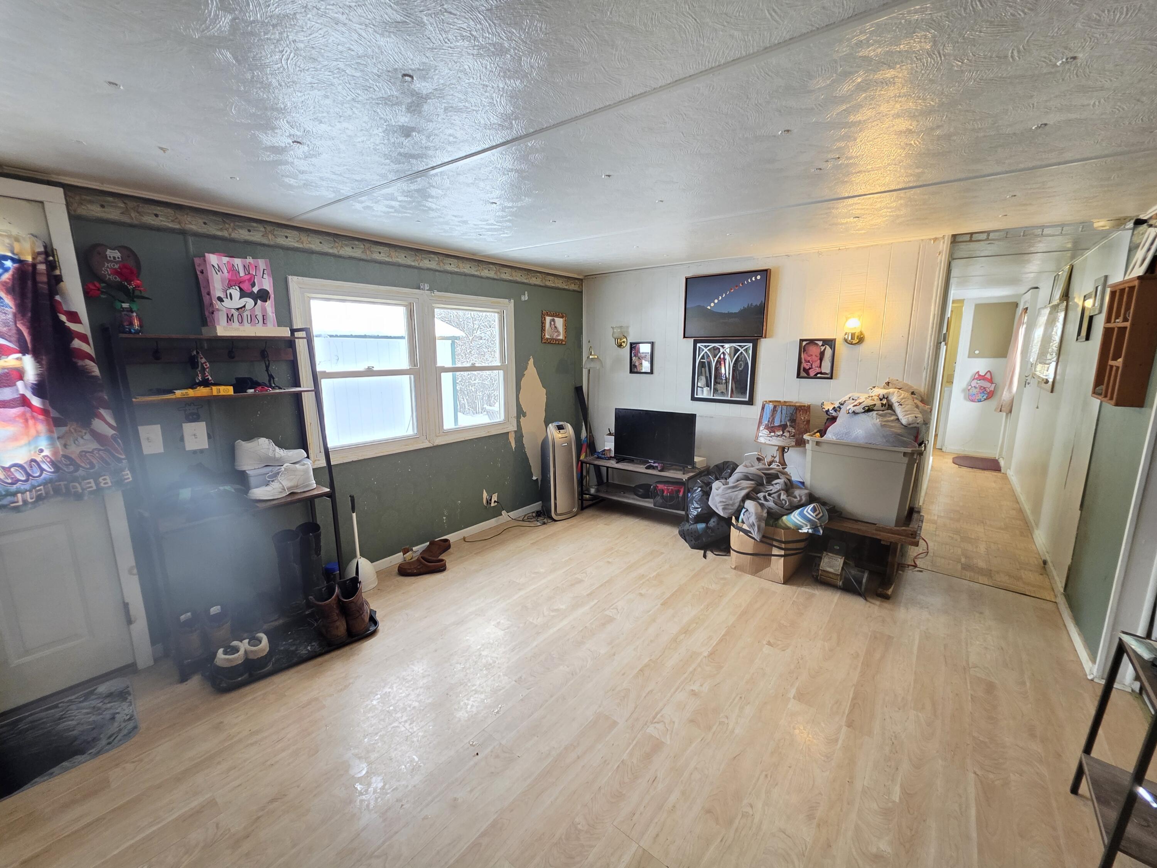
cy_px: 434
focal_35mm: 13
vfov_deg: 89.9
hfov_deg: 106.2
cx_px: 578
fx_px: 435
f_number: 1.9
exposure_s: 1/60
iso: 250
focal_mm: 2.2
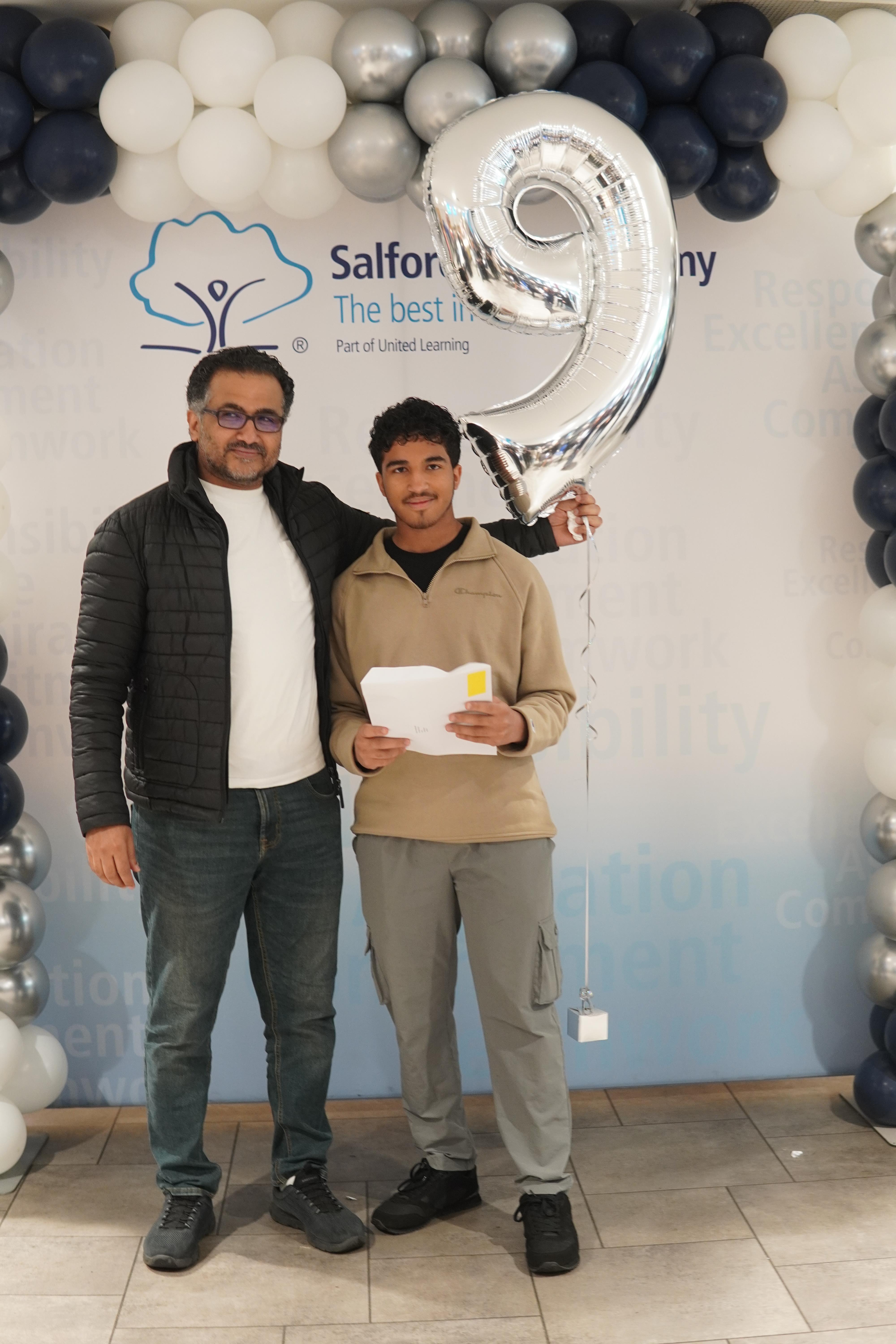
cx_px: 448
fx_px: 1680
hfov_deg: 29.9
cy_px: 672
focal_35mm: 45
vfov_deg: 43.6
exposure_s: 1/60
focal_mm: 30
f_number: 2.2
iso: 1000
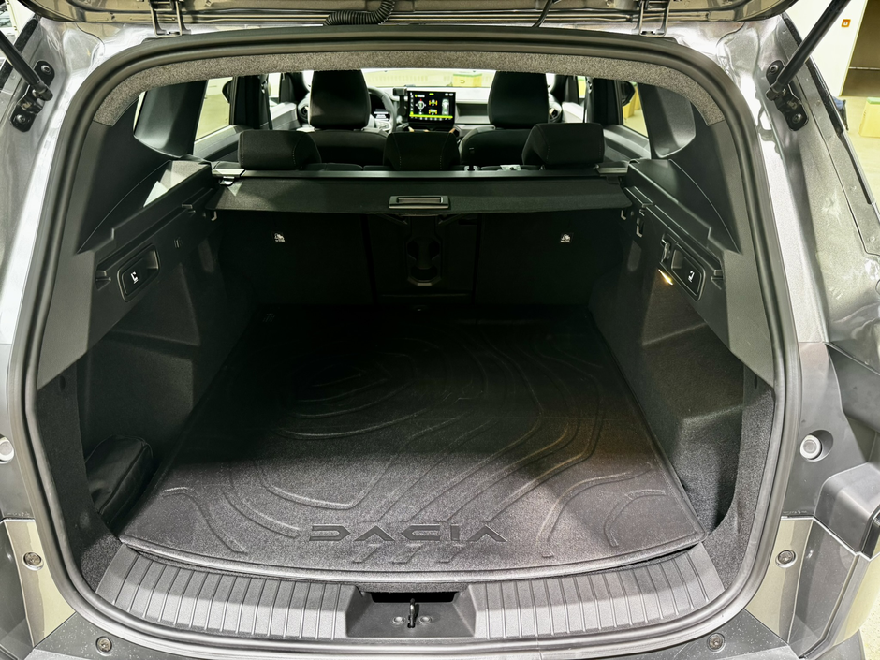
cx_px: 440
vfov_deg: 56.8
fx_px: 610
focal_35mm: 24
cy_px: 330
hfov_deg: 71.6
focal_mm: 6.76
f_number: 1.78
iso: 320
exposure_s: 1/60
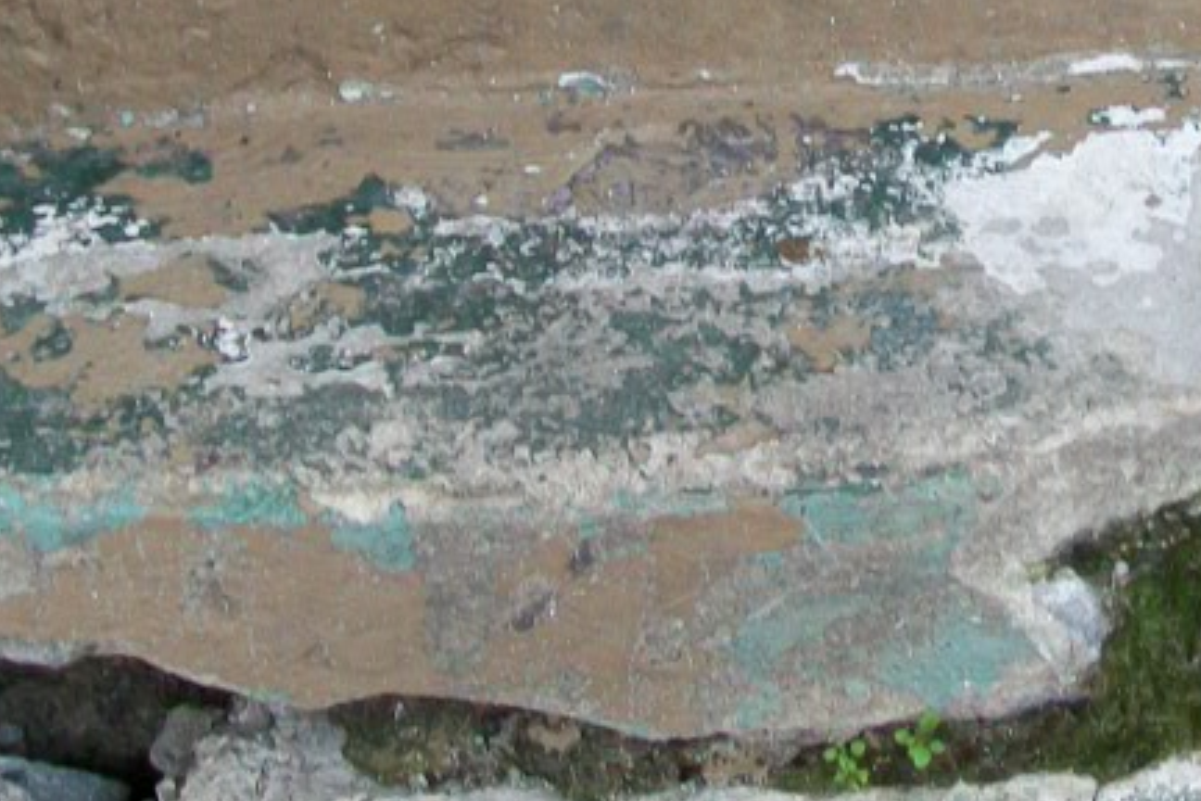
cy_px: 150
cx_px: 648
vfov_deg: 12.3
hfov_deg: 18.4
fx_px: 3703
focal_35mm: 111
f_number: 2.7
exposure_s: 1/125
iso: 64
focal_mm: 6
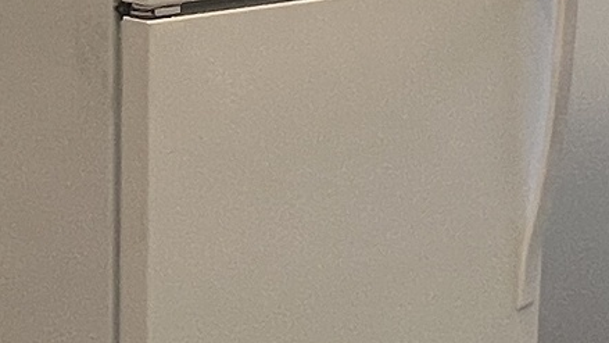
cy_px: 44
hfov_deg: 21.6
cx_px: 265
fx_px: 1599
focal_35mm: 99
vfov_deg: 12.2
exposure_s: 1/60
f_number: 1.8
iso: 125
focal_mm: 1.57
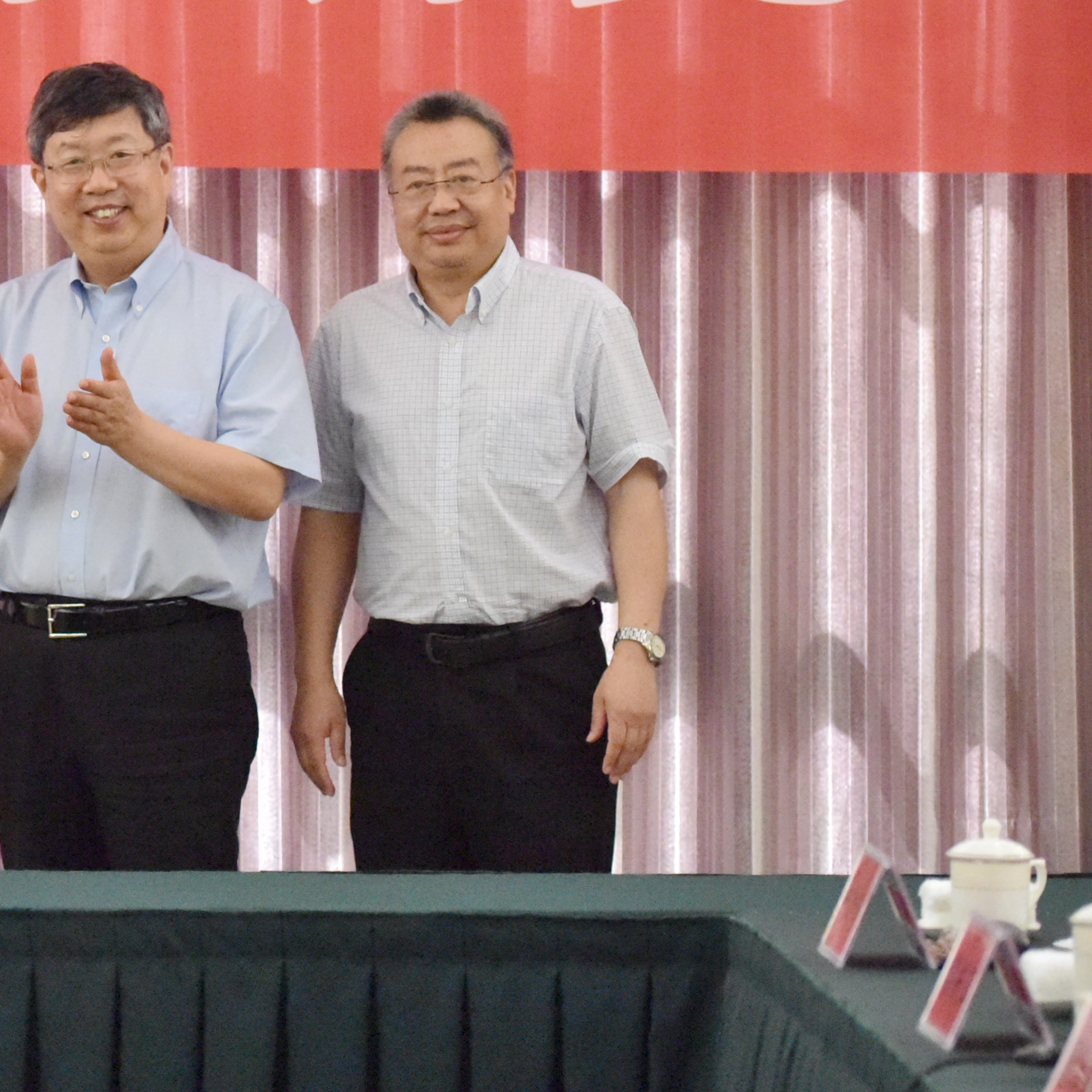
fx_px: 8137
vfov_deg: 7.7
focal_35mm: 228
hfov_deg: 7.6
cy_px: 379
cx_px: -289
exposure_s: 1/1000
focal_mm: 100
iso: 12800
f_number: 3.2
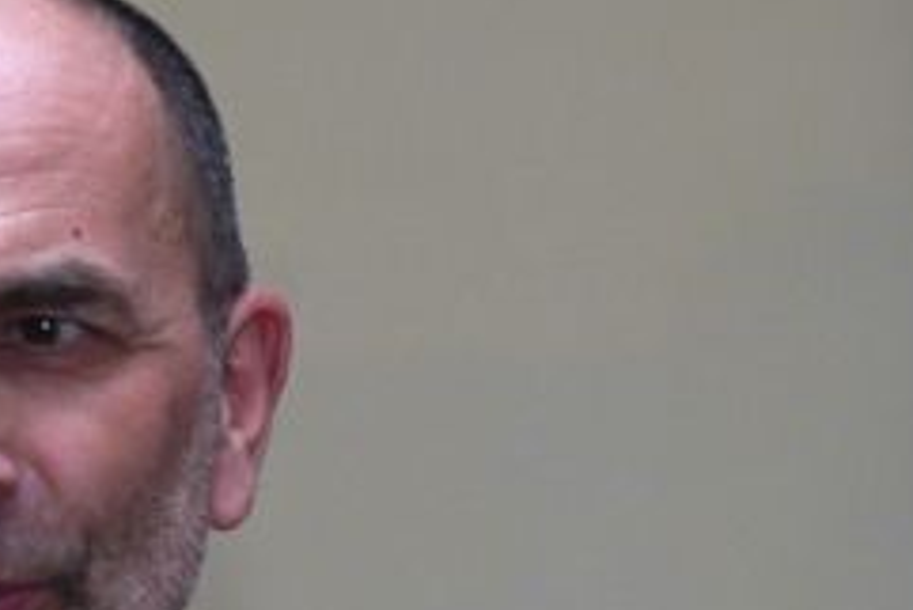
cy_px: 1067
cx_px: 1190
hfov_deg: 5.2
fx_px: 9973
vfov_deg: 3.5
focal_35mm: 393
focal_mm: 73
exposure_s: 1/160
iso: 640
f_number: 6.3
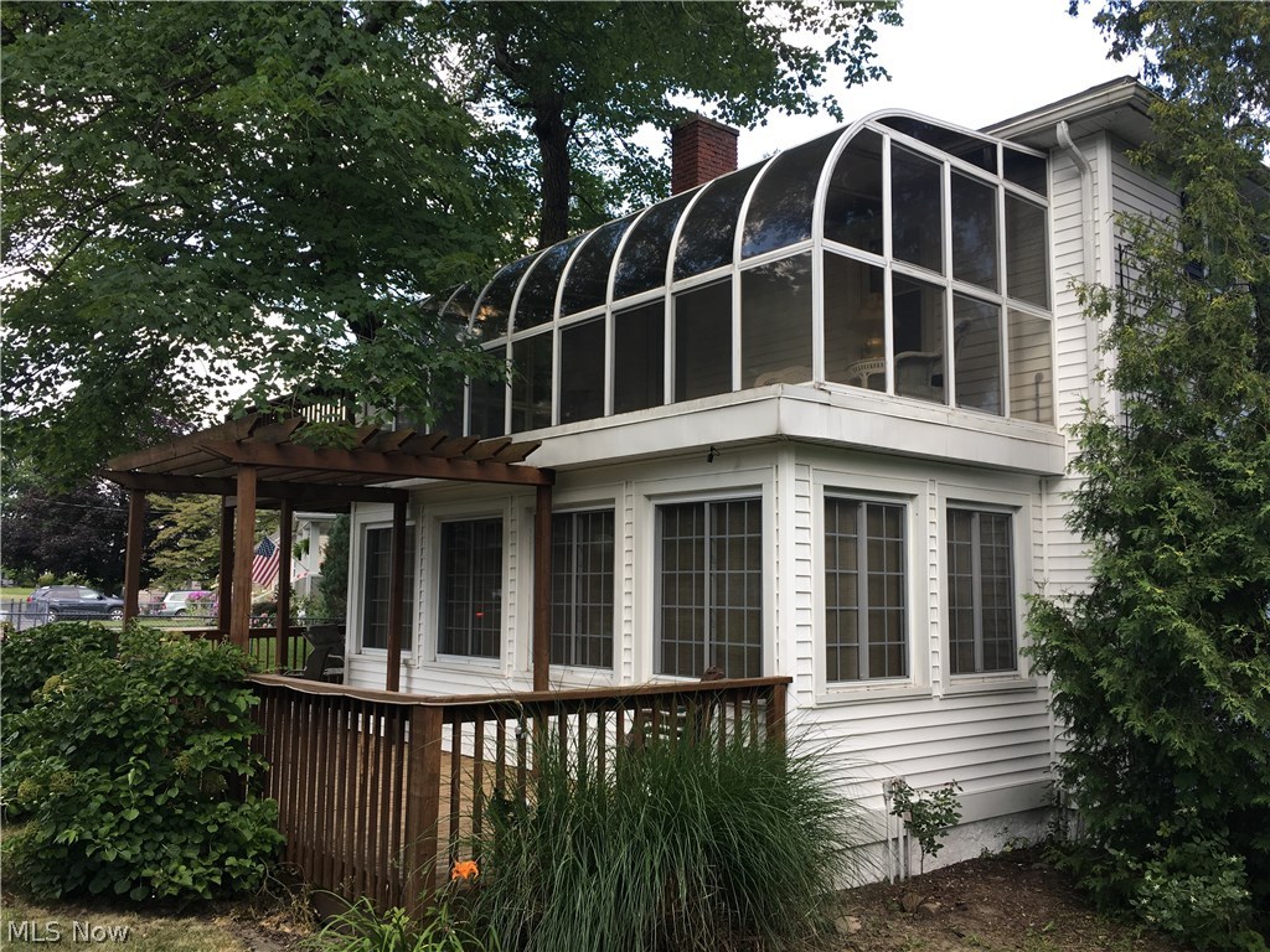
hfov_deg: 61.7
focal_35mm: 29
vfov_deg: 48.2
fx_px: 1064
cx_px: 635
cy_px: 476
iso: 25
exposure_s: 1/165
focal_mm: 4.15
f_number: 2.2
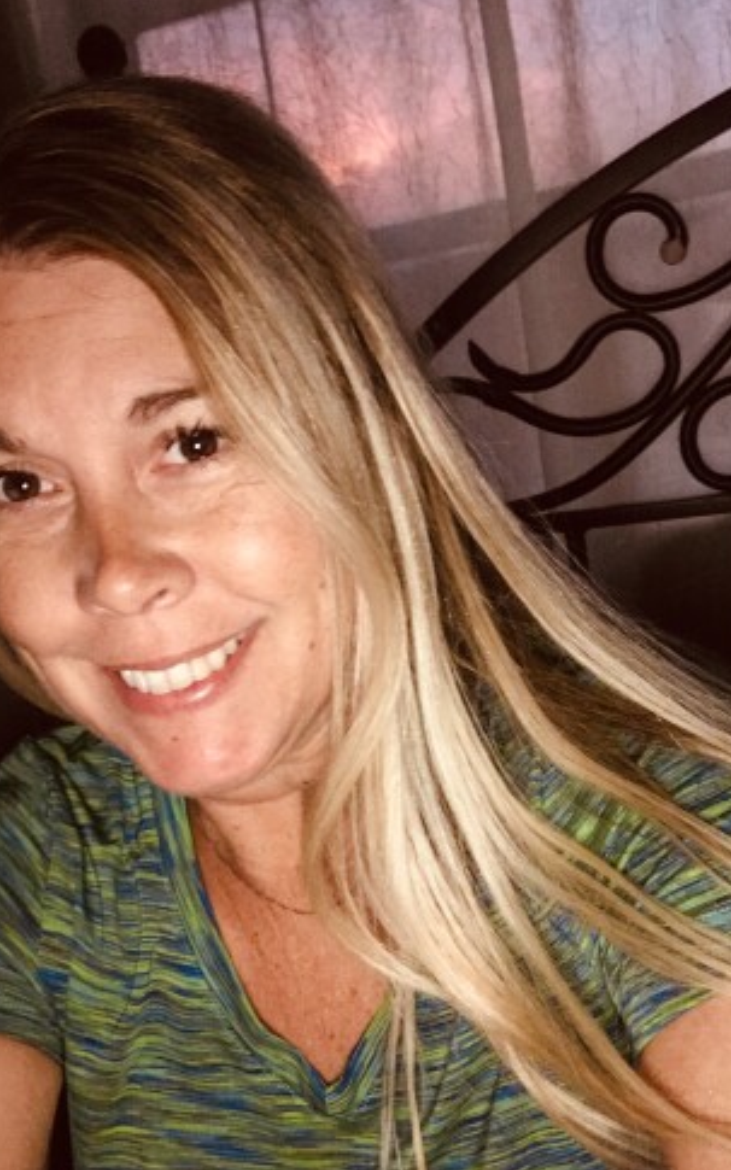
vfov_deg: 55.3
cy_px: 593
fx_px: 1116
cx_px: 326
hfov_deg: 36.2
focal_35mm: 35
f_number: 2.2
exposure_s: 1/20
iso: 250
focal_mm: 2.87
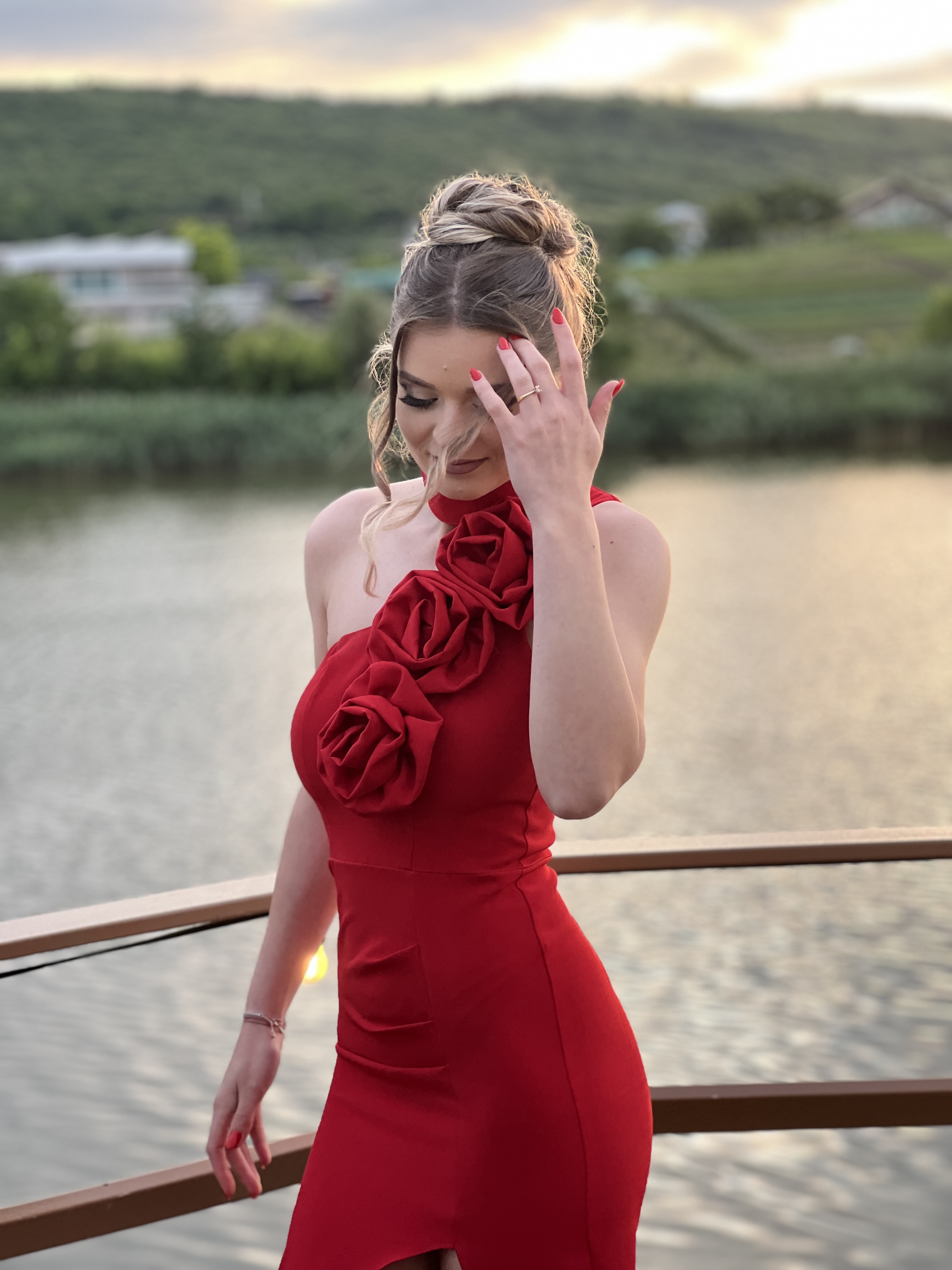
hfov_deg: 19.1
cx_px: 476
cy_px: 635
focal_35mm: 77
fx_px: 2824
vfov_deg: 25.3
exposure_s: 1/121
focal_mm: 9
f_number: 2.8
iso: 50
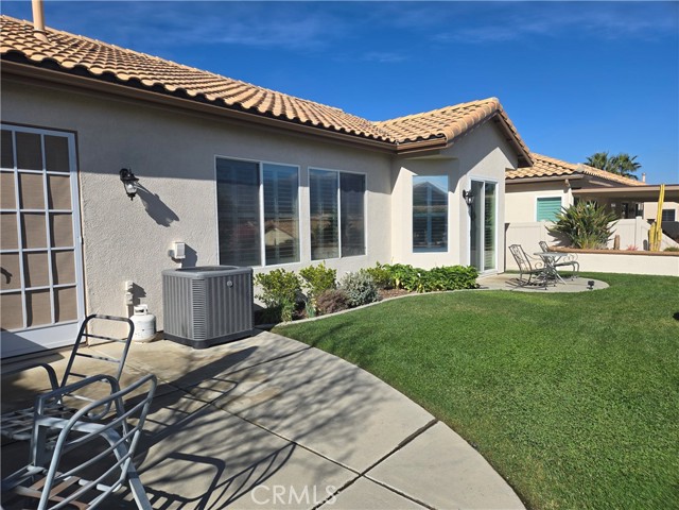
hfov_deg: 73.9
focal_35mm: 23
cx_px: 340
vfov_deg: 58.9
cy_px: 255
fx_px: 451
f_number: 1.8
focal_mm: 5.4
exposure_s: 1/2686
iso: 25
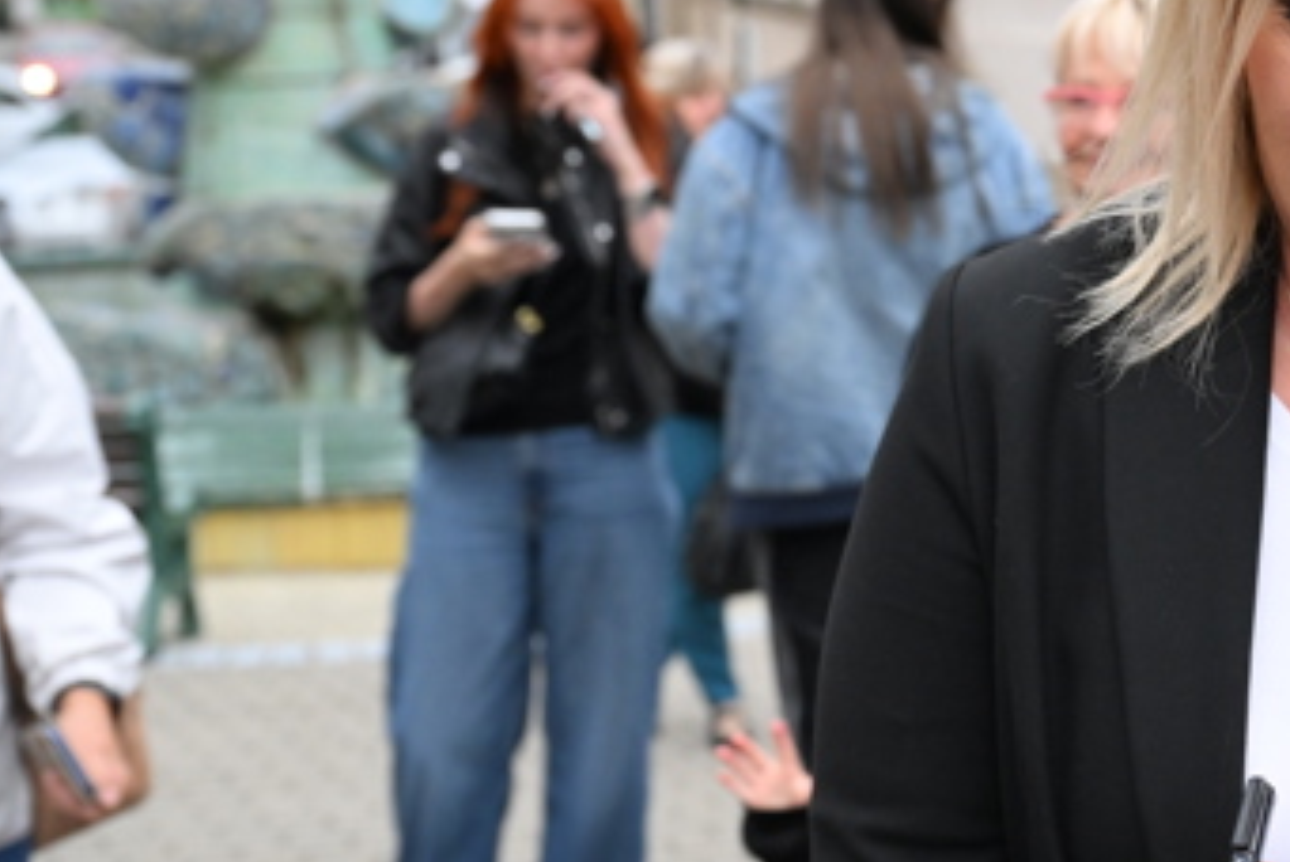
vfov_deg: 14.4
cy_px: 495
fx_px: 3407
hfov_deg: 20.9
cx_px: 1192
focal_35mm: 95
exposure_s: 1/1600
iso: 3200
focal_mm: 47
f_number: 5
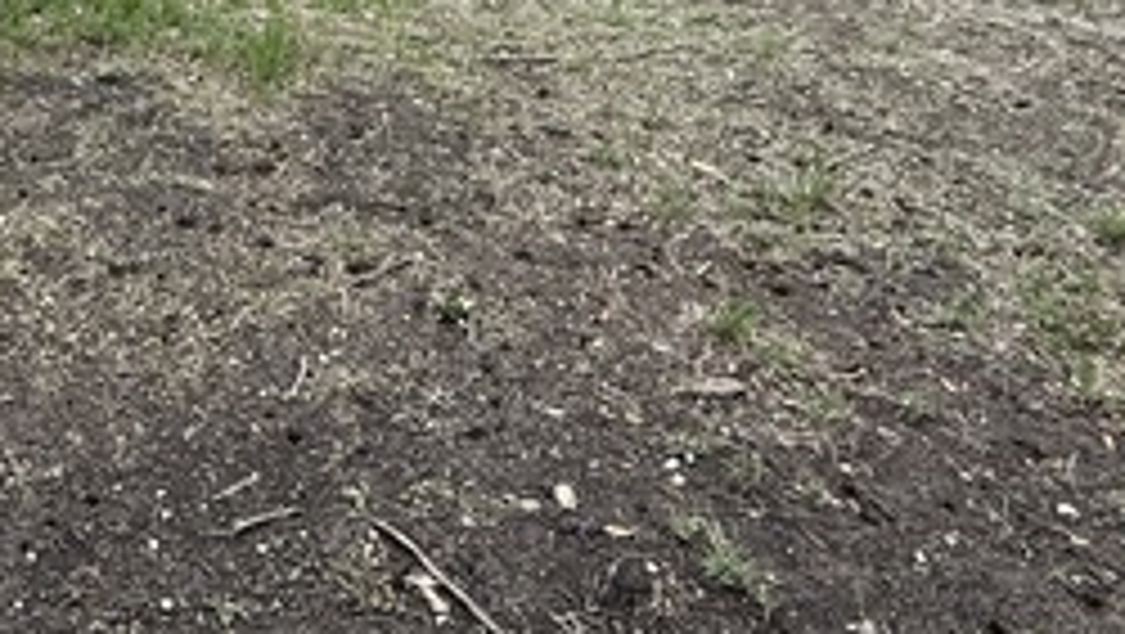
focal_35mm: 39
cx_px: 108
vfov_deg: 26.1
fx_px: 1164
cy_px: -184
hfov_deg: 46.4
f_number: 2.2
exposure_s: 1/664
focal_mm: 2.22
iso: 64
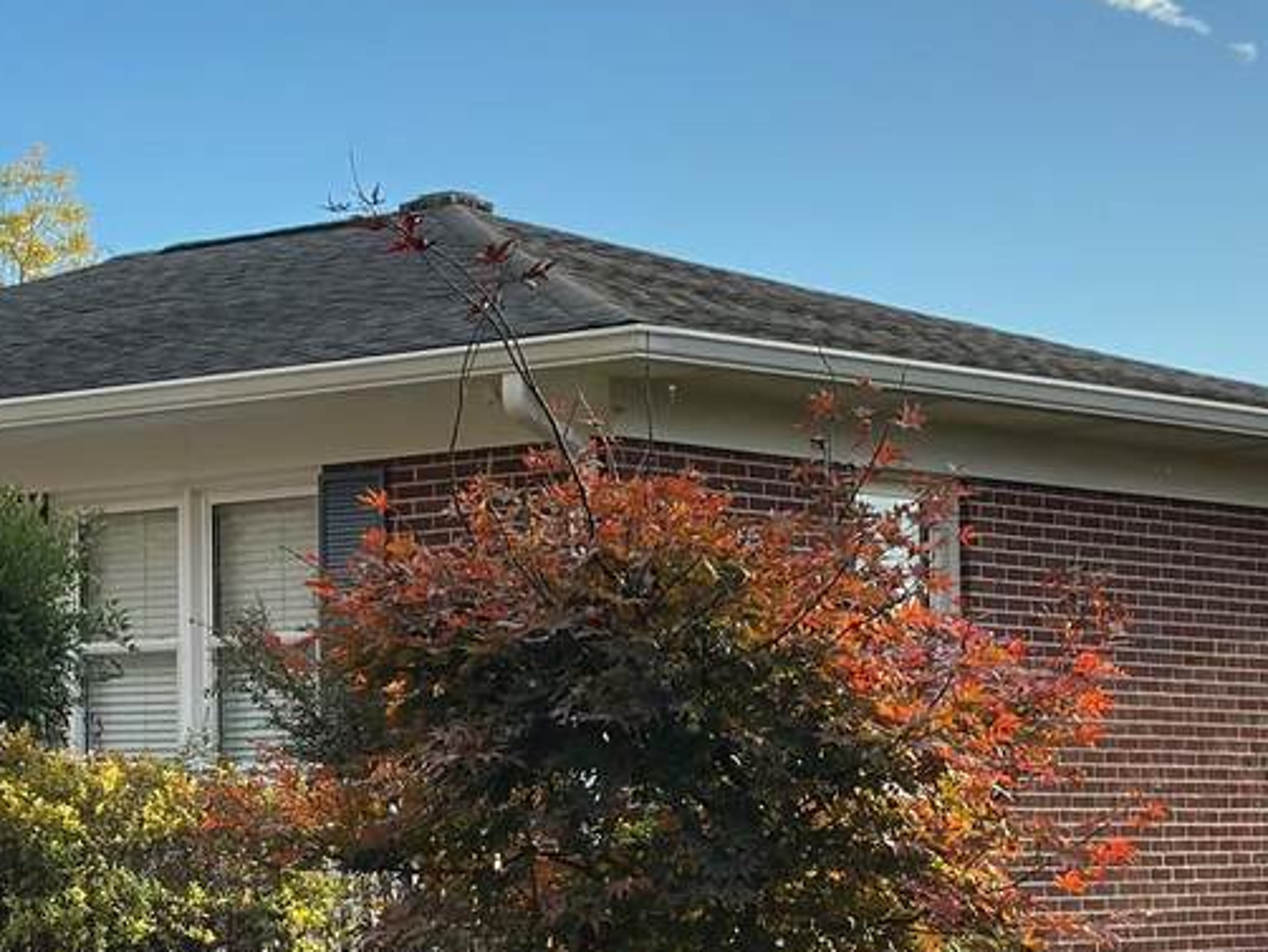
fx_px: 3921
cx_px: 184
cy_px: 707
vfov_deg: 13.8
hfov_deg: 18.1
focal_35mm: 107
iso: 80
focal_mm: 6.86
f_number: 1.78
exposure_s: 1/2577
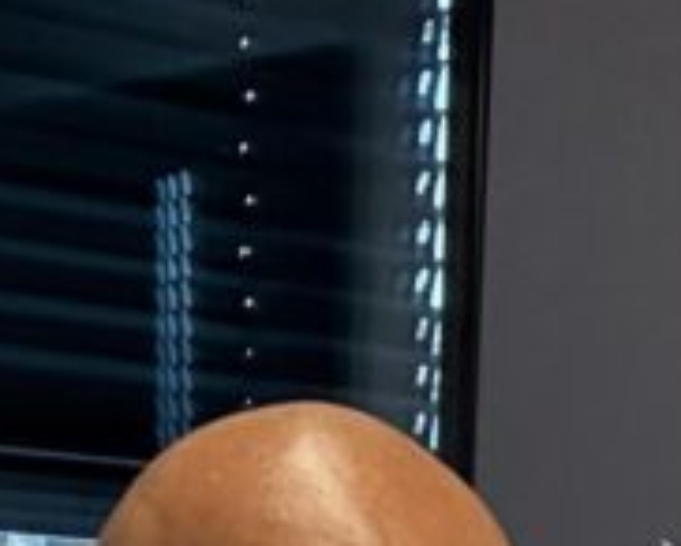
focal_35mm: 126
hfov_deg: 14.9
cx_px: 737
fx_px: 2542
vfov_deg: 11.2
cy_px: 1062
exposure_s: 1/50
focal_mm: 2.69
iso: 80
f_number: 1.9
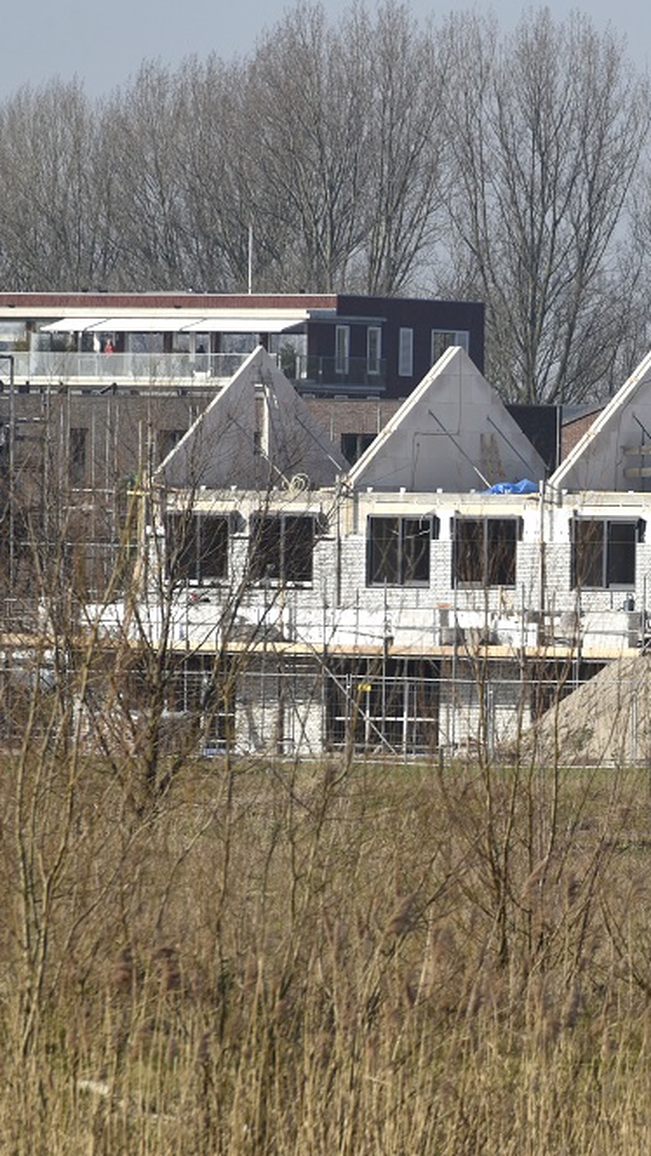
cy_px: 579
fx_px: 14501
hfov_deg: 2.6
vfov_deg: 4.6
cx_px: 858
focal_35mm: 473
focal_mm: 300
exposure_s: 1/640
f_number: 13
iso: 500
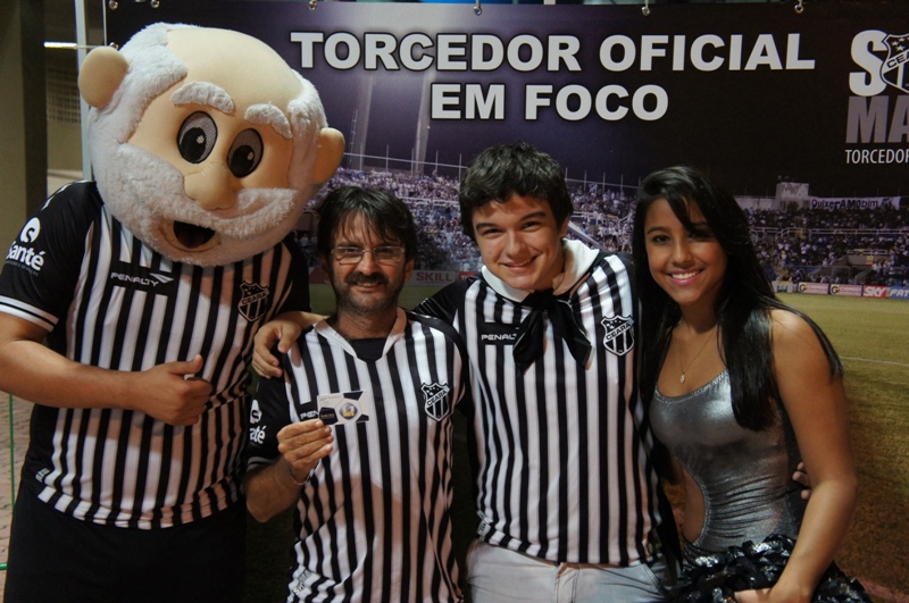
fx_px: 1248
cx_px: 454
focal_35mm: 50
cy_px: 302
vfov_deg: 27.2
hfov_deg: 40.0
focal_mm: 33
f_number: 4.5
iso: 1600
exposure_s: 1/30
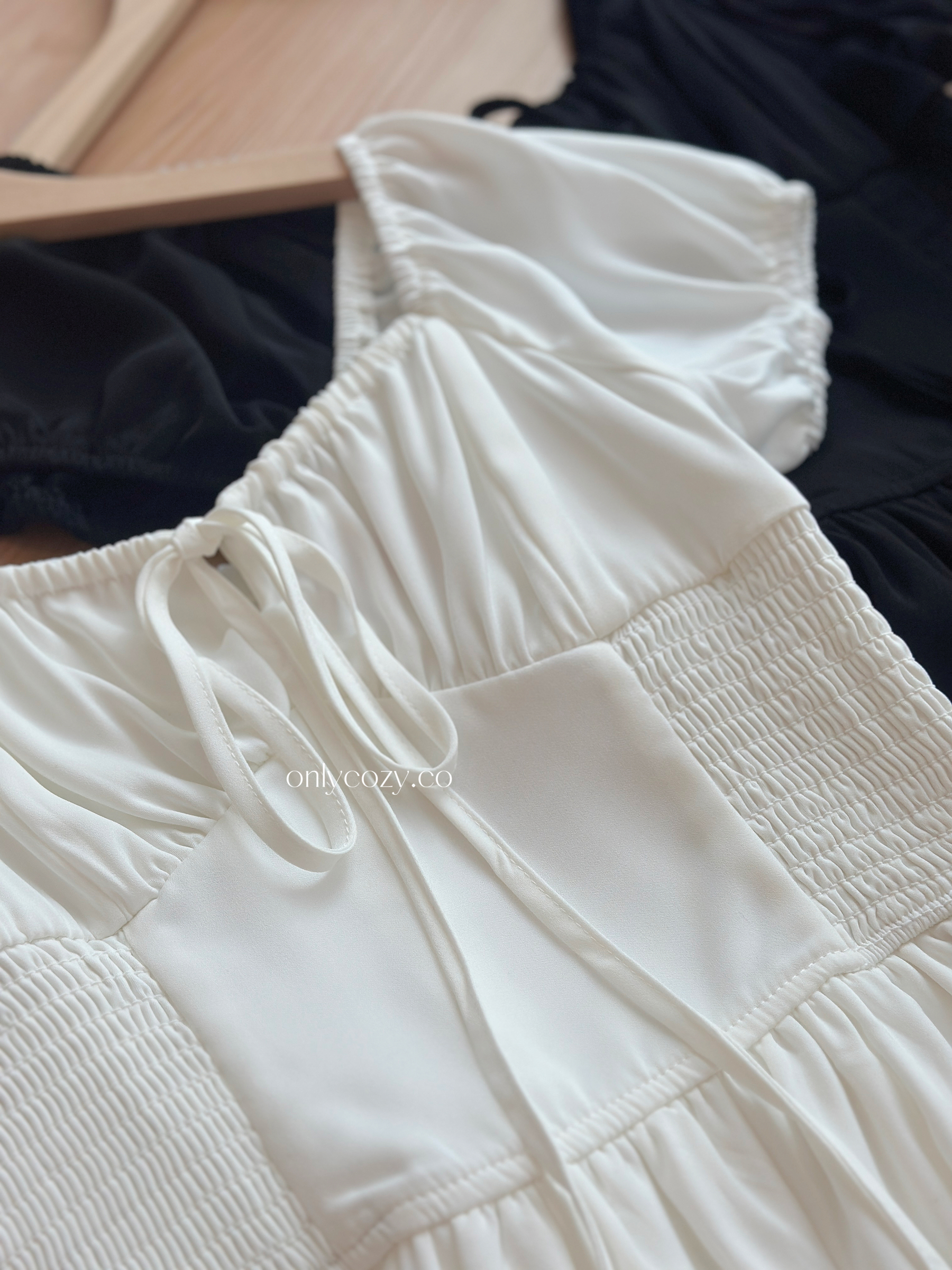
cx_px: 476
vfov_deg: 39.7
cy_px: 635
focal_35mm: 48
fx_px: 1760
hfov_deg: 30.3
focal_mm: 6.86
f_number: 1.78
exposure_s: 1/292
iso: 80
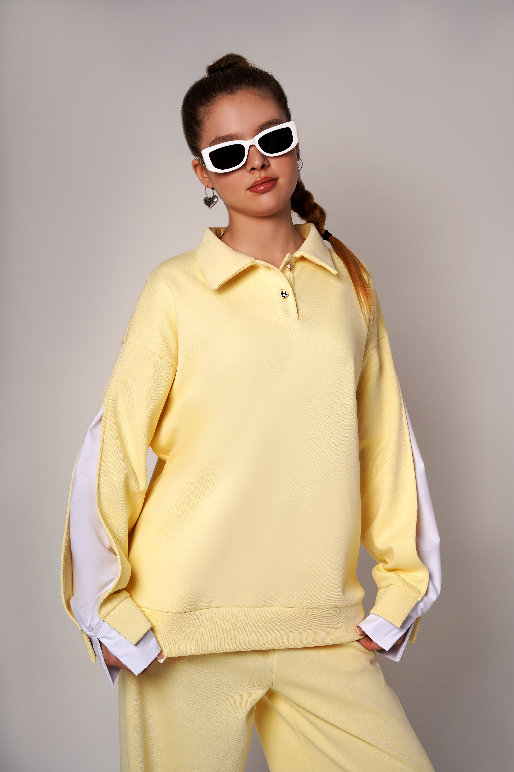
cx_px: 257
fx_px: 1071
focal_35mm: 50
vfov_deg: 39.6
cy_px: 386
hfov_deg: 27.0
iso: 100
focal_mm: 50
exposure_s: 1/160
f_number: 10
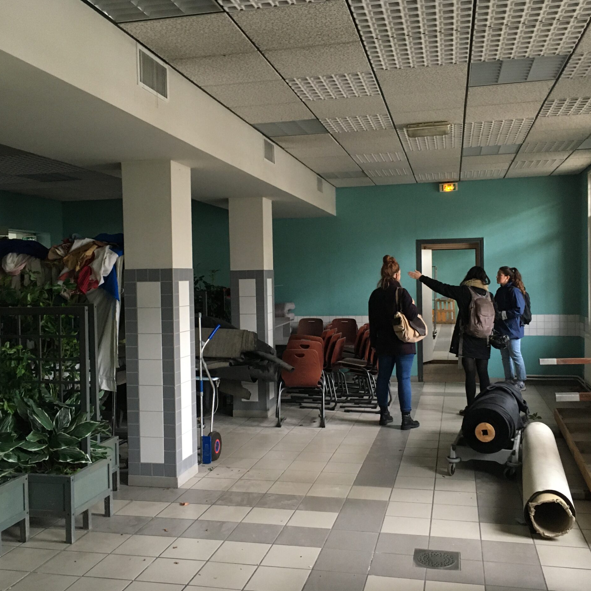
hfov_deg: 47.2
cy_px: 298
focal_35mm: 35
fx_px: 676
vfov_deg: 47.2
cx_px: 291
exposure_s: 1/20
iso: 200
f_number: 2.2
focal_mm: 4.15
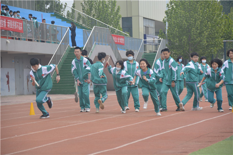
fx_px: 1019
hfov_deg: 13.0
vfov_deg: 8.7
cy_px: 78
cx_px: 116
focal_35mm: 158
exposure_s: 1/160
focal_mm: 105
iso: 200
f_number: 6.3
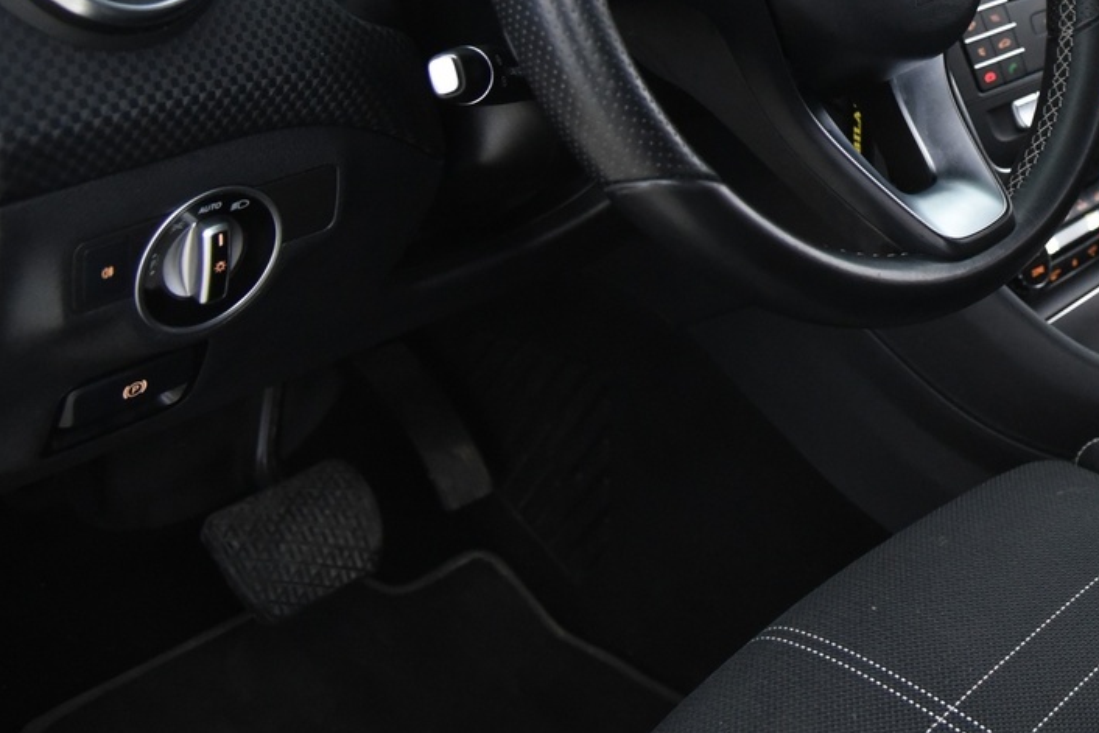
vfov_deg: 23.5
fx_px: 1679
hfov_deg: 32.6
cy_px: -19
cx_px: 1158
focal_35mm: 55
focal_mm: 24
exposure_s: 1/25
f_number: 4
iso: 4000
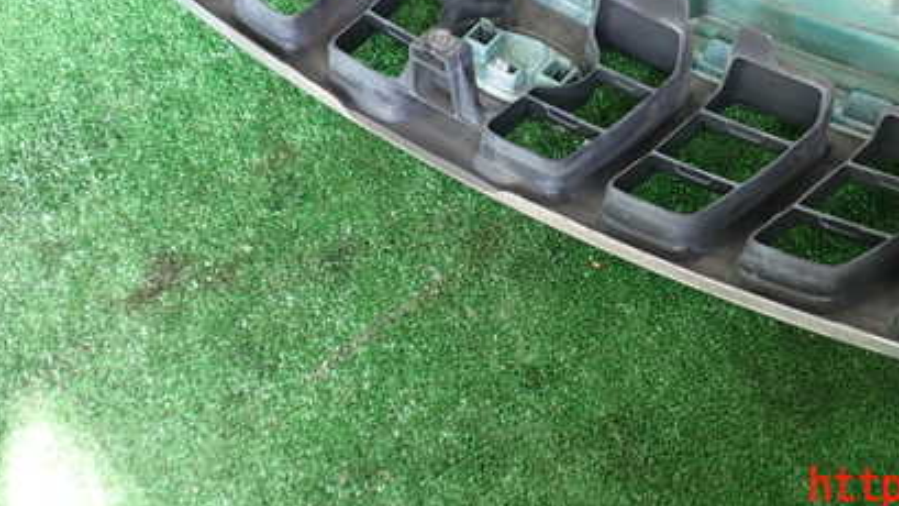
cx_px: 646
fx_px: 1144
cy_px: 20
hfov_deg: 41.9
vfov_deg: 24.0
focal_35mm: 48
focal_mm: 5.4
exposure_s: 1/40
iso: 200
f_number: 2.3
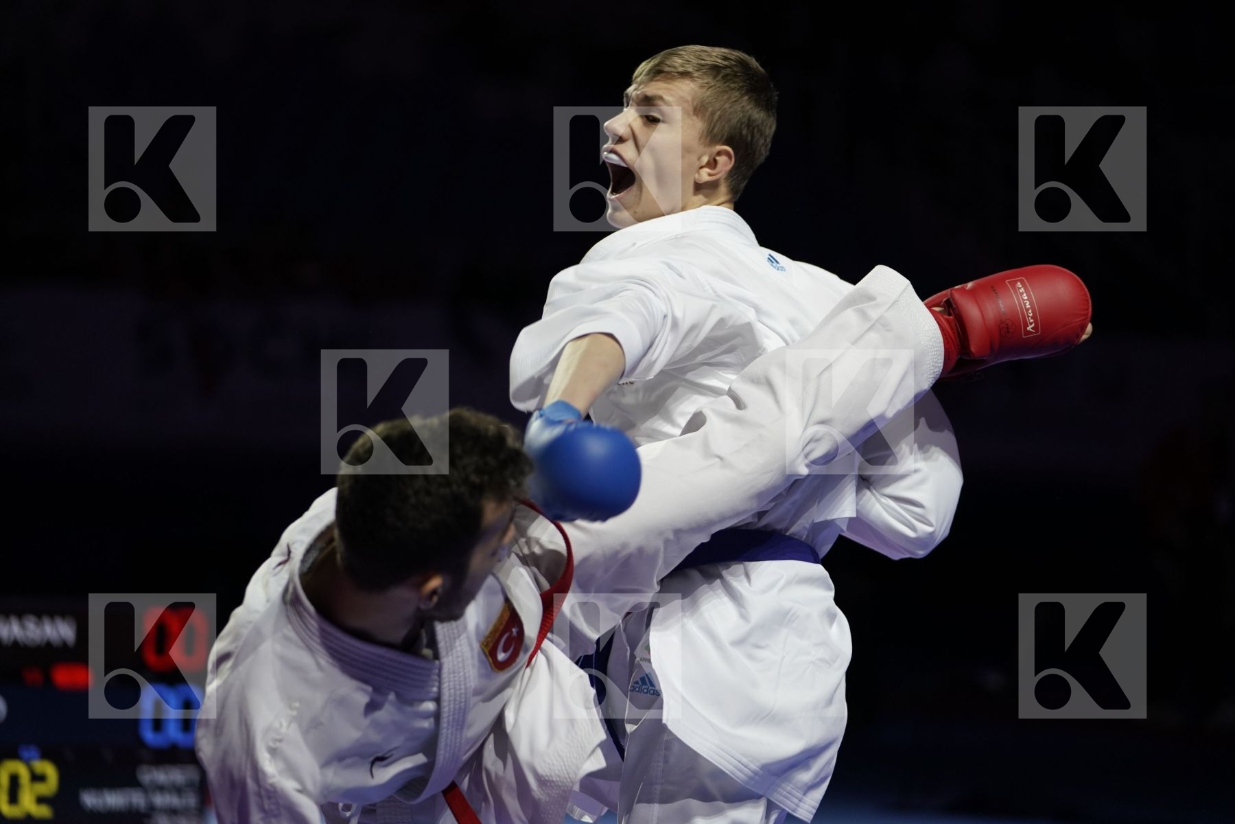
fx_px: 4151
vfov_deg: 11.3
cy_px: 412
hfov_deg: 16.9
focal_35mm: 121
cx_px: 618
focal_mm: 121
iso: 1600
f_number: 2.8
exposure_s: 1/1000
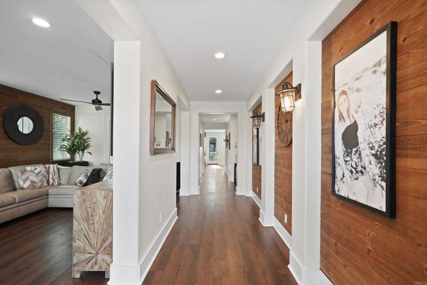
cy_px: 142
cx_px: 214
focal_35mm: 16
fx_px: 190
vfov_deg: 73.8
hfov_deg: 96.7
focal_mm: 16
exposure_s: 1/15
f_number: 4
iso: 640
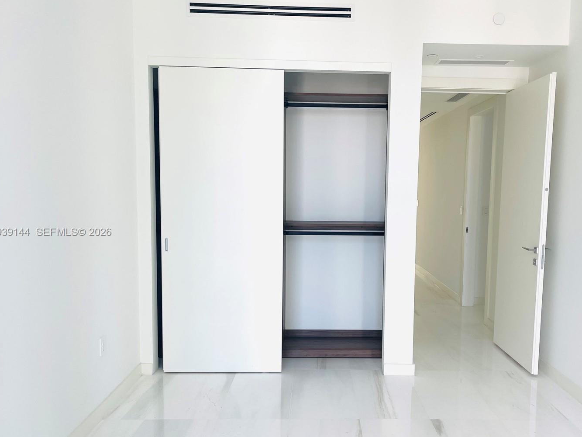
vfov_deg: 46.8
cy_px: 232
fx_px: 504
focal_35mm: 30
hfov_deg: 59.8
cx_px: 324
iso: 32
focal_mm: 5.1
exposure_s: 1/142
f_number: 1.6
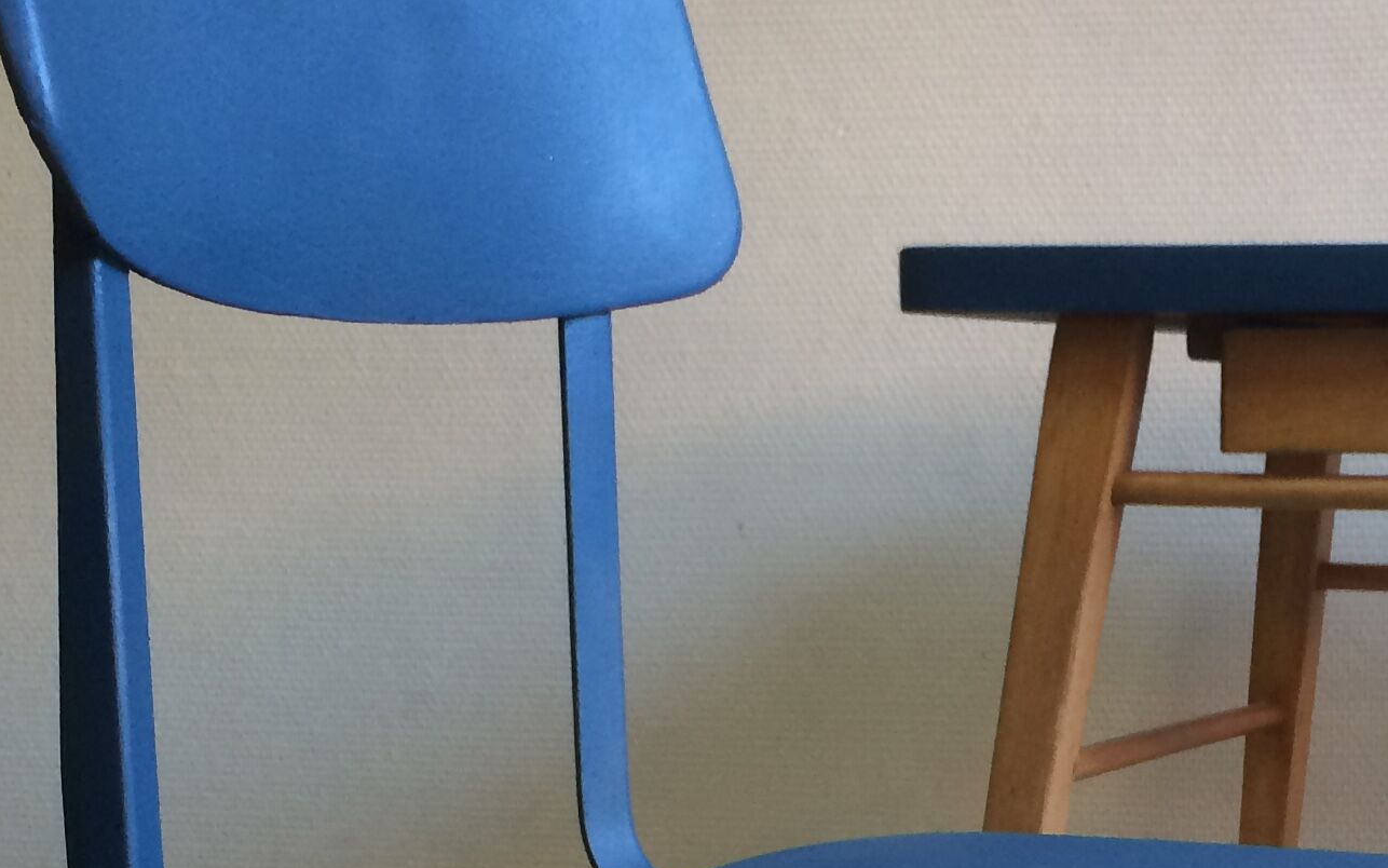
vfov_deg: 16.3
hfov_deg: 25.9
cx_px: 1165
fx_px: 2951
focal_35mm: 78
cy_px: 949
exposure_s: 1/33
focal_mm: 4.15
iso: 160
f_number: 2.2
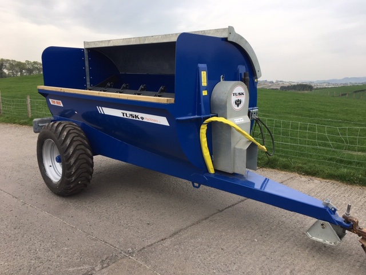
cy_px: 138
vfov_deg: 48.2
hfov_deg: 61.7
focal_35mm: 29
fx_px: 307
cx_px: 183
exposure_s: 1/371
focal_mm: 4.15
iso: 25
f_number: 2.2
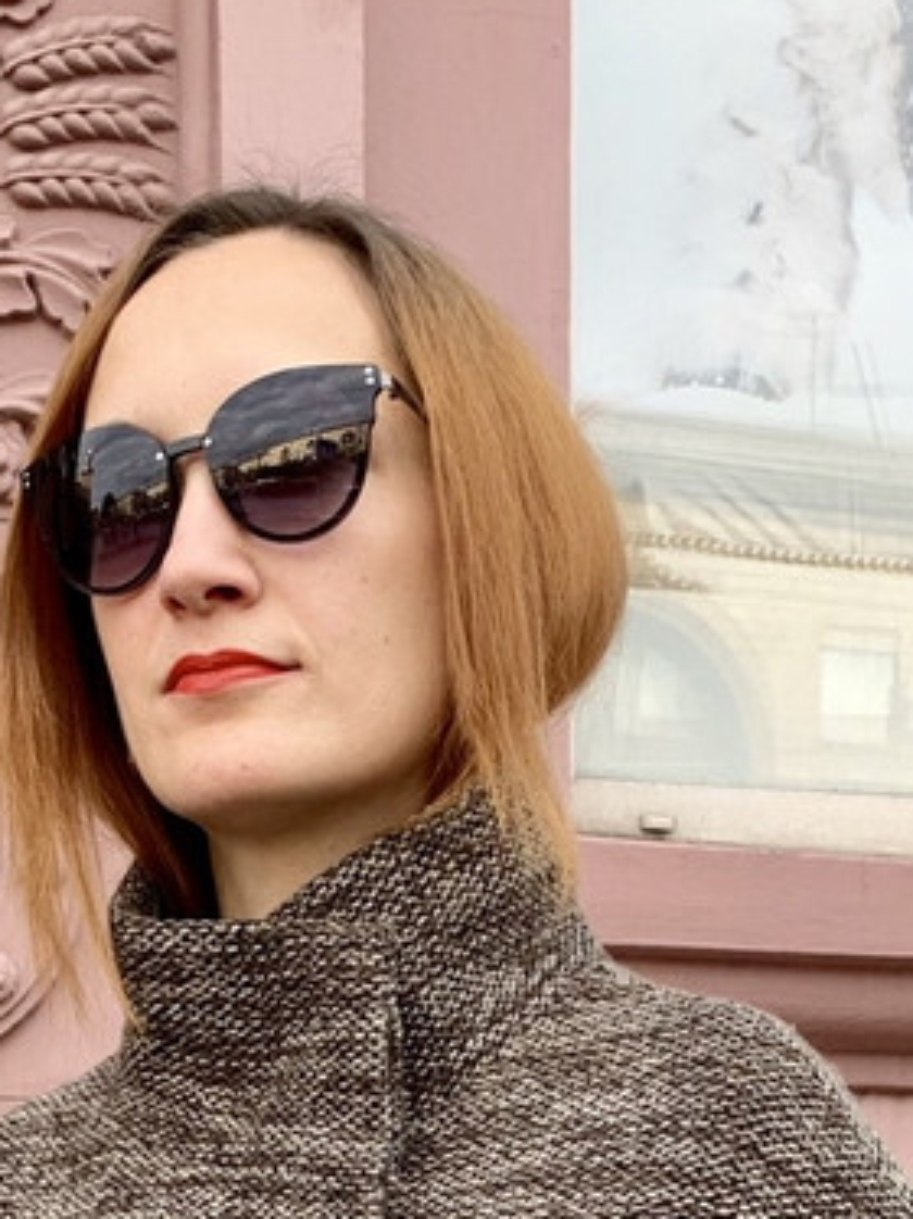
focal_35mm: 89
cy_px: 1858
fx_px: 3133
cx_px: 525
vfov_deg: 19.1
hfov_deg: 16.6
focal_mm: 4.25
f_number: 1.8
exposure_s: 1/160
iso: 25
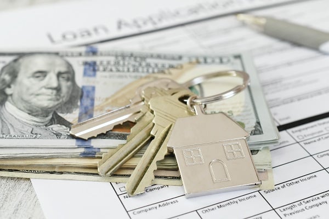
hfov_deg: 33.4
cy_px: 110
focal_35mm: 60
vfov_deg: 22.6
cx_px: 164
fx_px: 548
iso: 320
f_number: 8
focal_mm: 40
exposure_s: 1/60
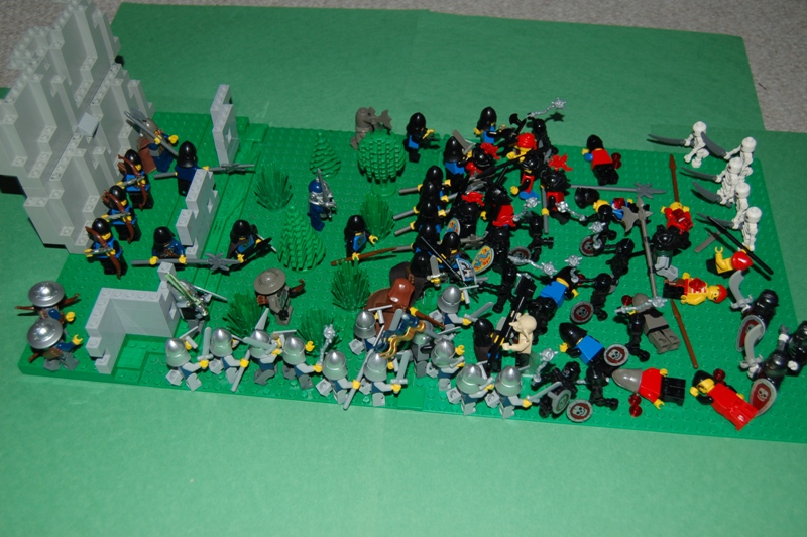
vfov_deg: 34.2
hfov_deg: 49.6
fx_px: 874
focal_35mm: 39
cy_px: 268
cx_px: 404
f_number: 4
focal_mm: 26
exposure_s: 1/60
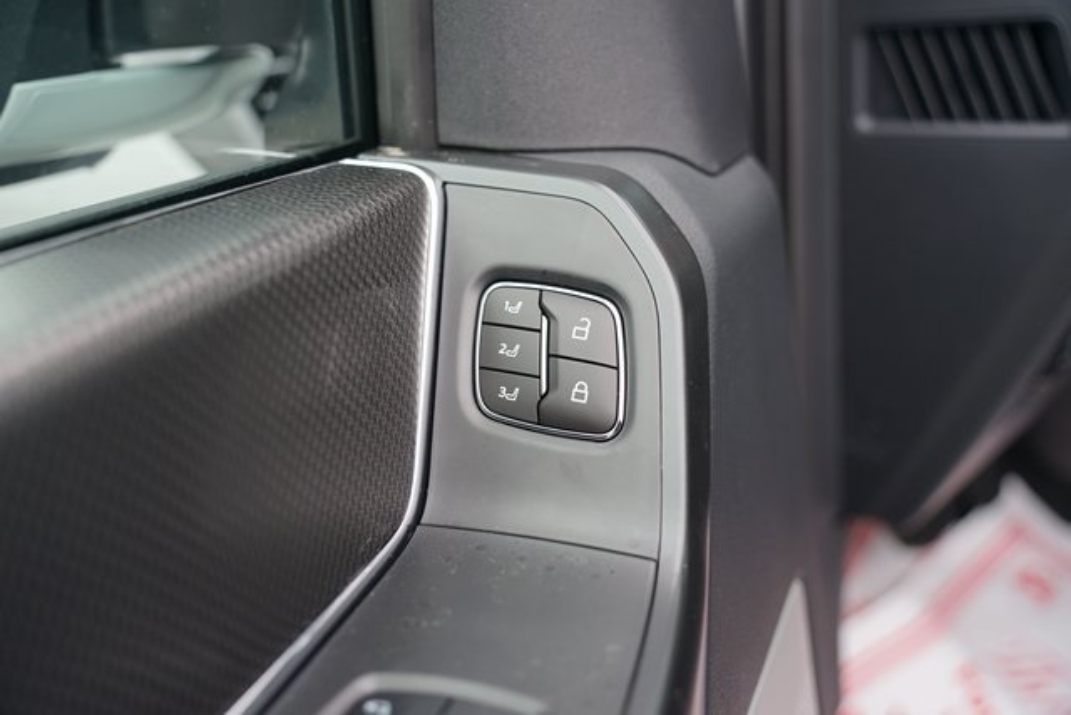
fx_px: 1101
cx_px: 536
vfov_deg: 36.0
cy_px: 358
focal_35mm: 37
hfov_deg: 51.9
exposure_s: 1/60
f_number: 4
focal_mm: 37
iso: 200
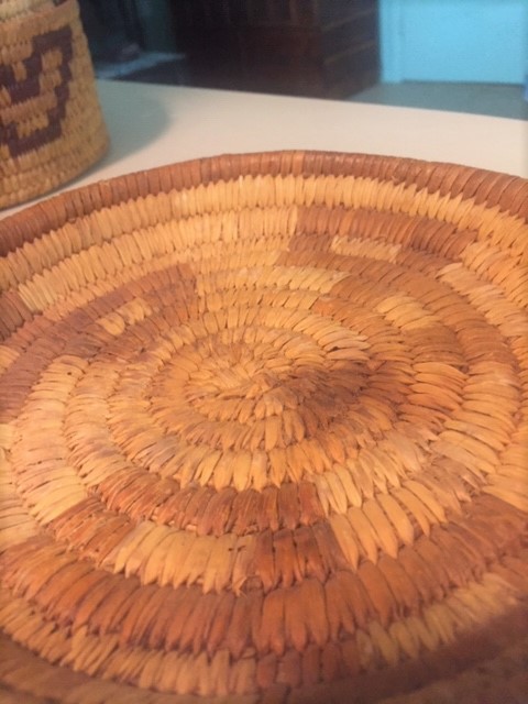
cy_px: 352
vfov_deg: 61.7
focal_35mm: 29
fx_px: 590
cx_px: 264
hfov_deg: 48.2
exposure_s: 1/20
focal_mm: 4.15
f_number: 2.2
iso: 250
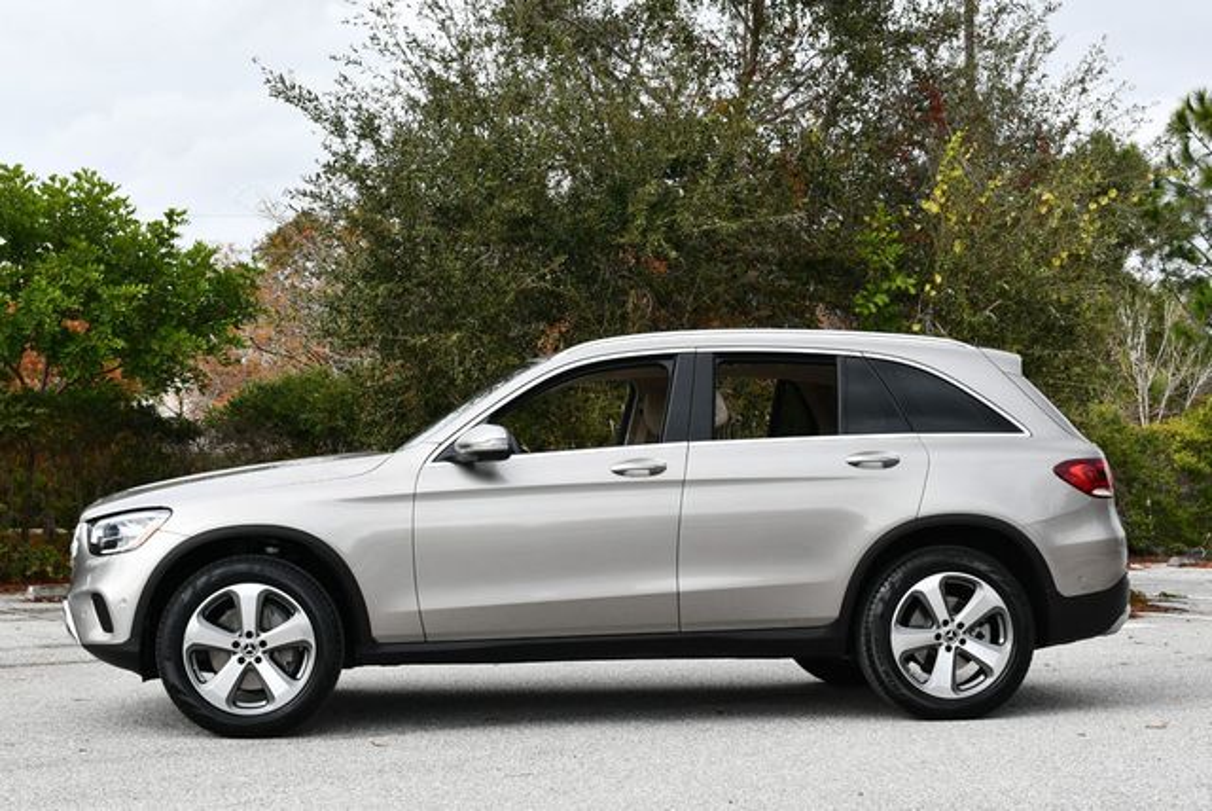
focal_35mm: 60
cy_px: 406
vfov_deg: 22.7
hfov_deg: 33.4
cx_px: 606
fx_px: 2022
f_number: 8
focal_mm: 30
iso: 160
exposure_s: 1/250
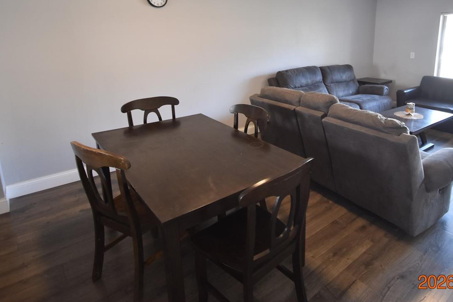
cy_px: 94
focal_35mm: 22
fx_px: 277
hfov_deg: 76.5
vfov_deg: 55.7
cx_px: 296
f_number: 3.5
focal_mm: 10
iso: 800
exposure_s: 1/60
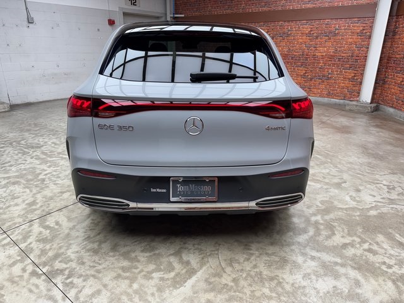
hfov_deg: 71.6
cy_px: 152
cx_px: 202
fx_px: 280
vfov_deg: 56.8
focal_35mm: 24
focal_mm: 6.76
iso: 64
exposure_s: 1/120
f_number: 1.78
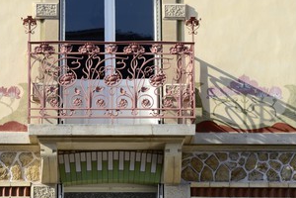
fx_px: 1176
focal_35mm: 143
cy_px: 79
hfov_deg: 14.3
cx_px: 113
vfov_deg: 9.6
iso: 200
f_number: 9
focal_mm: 102
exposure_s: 1/250
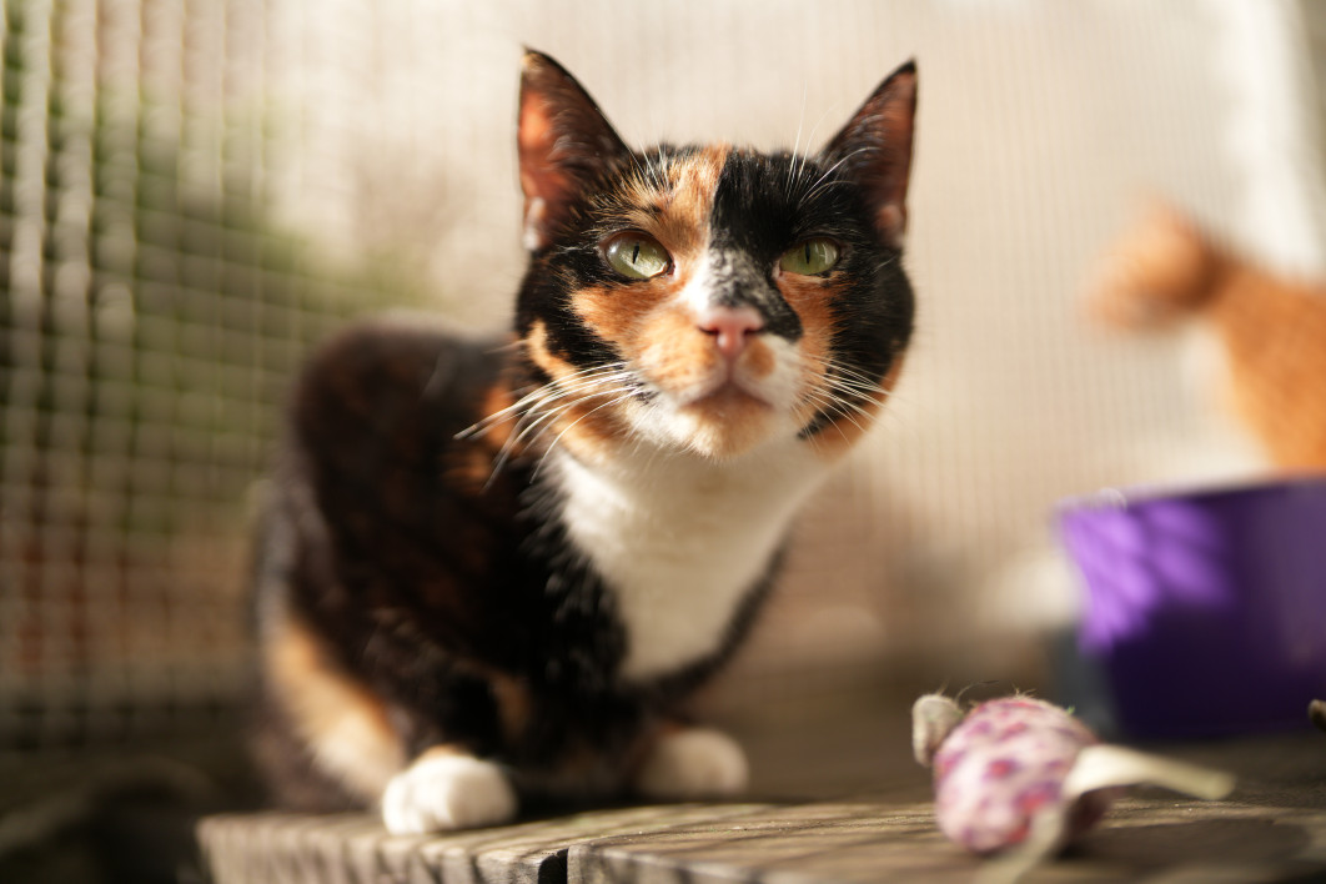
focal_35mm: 35
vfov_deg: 37.9
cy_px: 442
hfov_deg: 54.4
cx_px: 663
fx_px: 1289
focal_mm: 35
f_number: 1.4
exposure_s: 1/5000
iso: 200
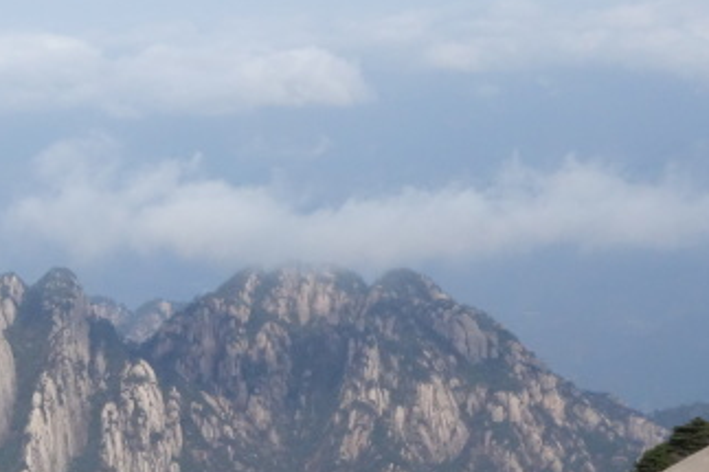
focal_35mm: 146
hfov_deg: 13.5
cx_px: -233
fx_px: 2874
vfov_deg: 9.4
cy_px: 403
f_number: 8
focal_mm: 16.99
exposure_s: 1/1600
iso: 800
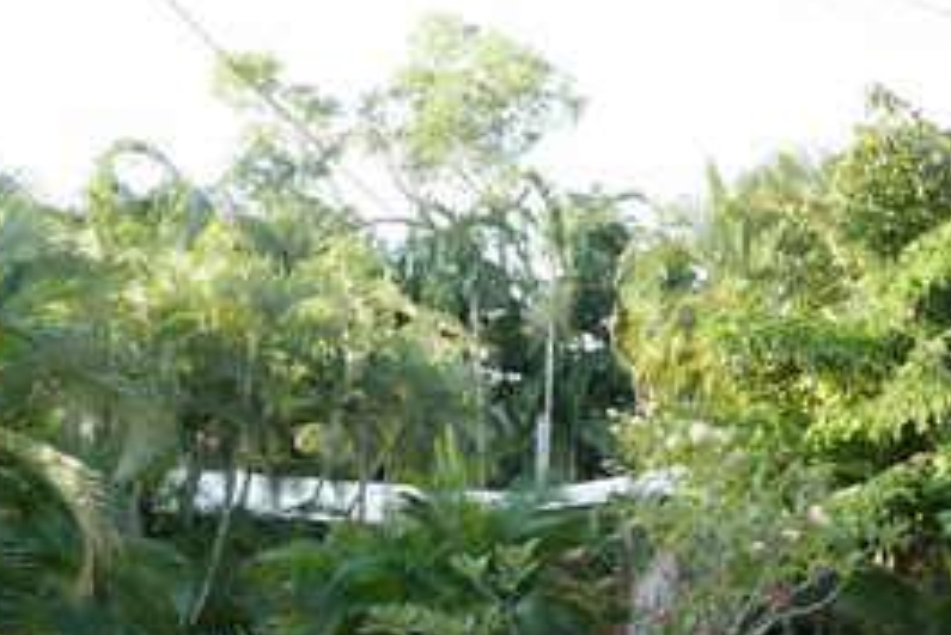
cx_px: 675
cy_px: 497
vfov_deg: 17.4
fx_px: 2062
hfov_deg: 25.8
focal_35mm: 78
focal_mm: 19.9
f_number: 10
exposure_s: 1/100
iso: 1250
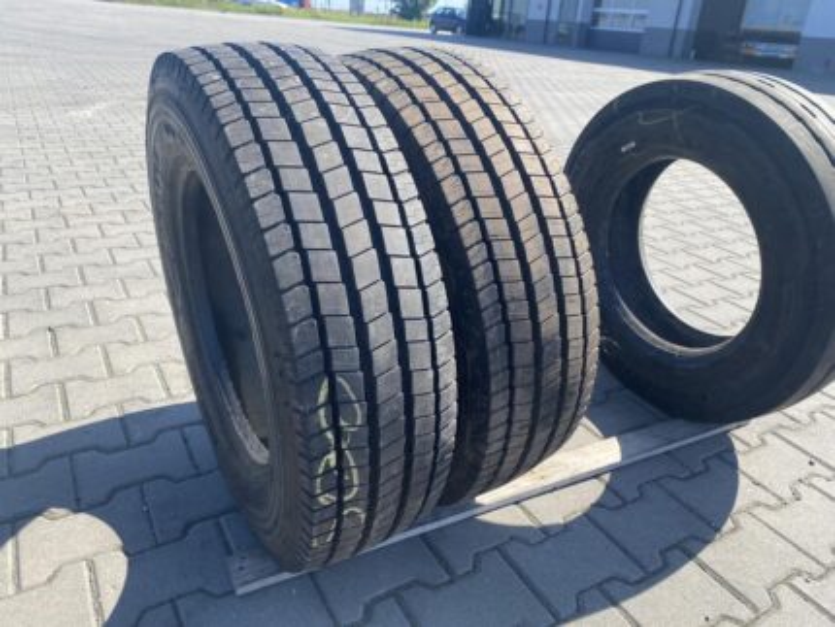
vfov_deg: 53.1
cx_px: 418
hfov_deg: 67.3
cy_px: 314
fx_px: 628
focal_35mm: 26
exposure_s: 1/1007
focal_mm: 4.25
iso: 32
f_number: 1.8
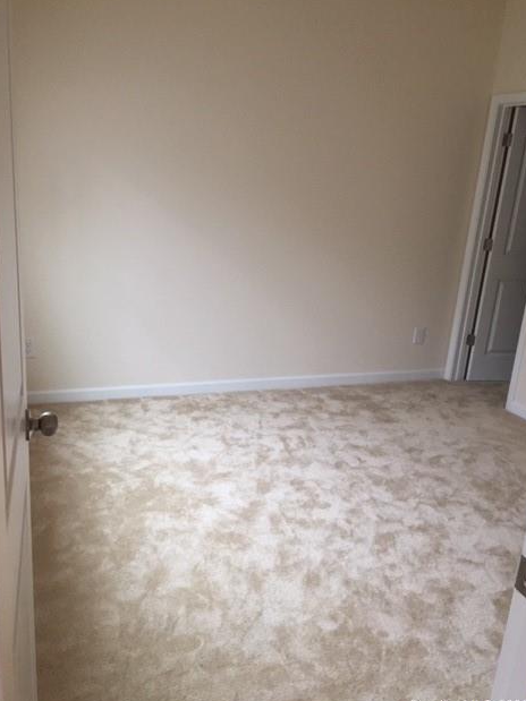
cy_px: 354
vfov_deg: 60.0
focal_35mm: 30
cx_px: 266
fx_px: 608
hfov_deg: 46.8
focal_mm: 4.15
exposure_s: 1/30
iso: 50
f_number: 2.2
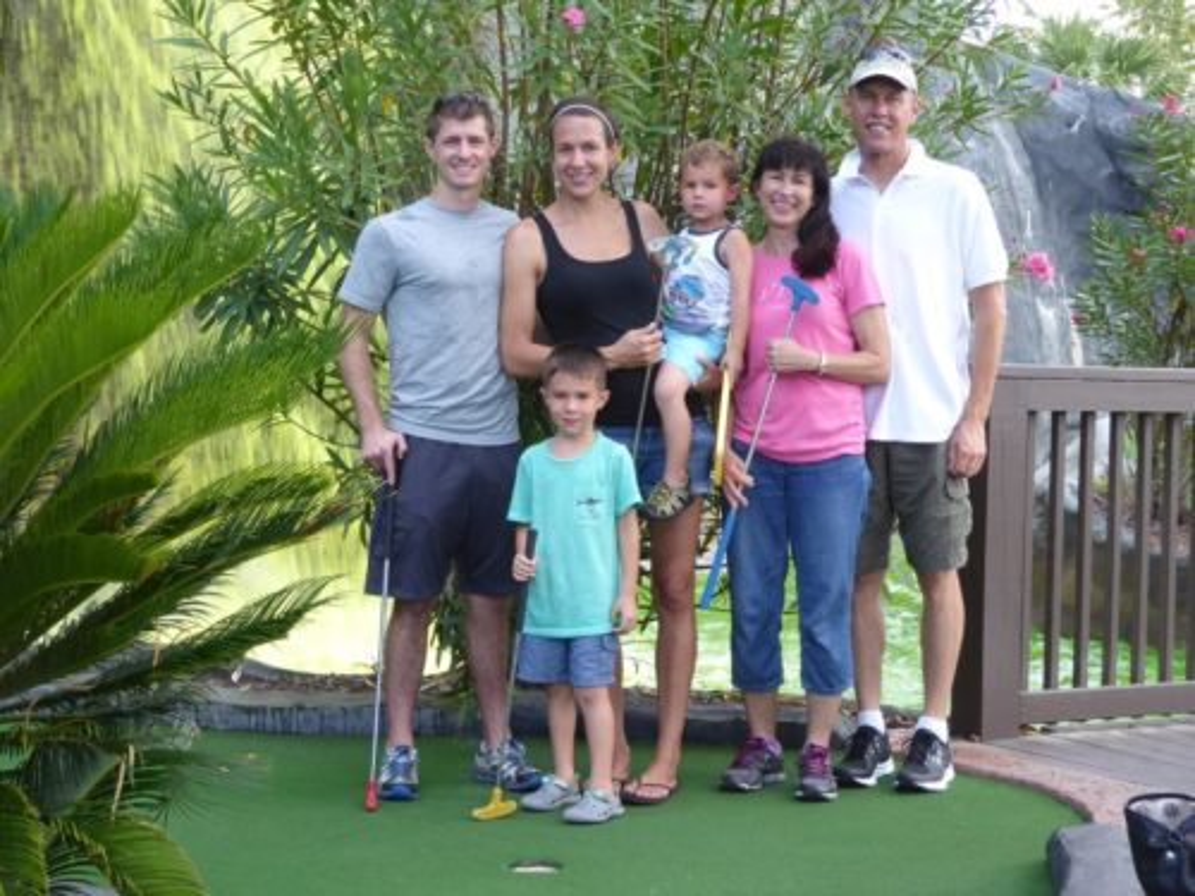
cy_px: 448
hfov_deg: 33.8
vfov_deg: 25.7
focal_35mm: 57
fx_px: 1968
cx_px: 598
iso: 125
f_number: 4.1
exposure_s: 1/60
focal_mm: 9.6
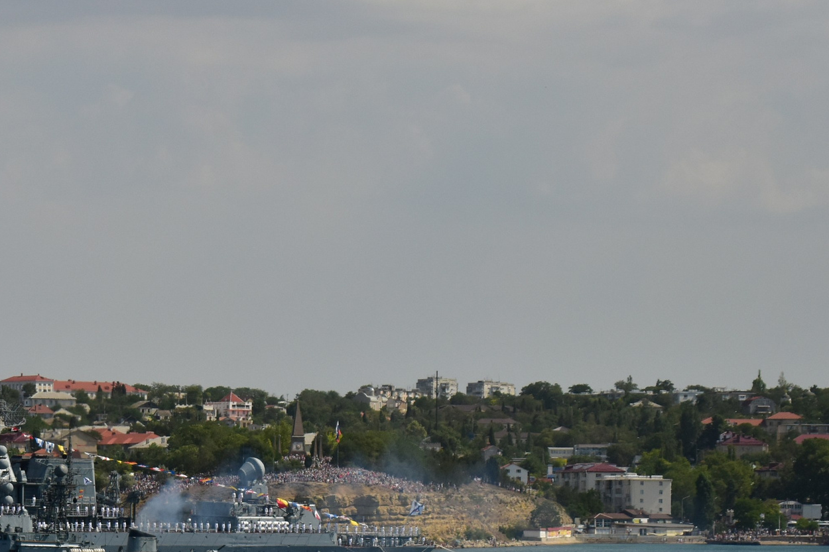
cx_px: 115
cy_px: 552
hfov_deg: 12.1
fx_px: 3891
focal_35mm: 169
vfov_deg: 8.1
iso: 400
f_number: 5.6
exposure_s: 1/4000
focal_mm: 55
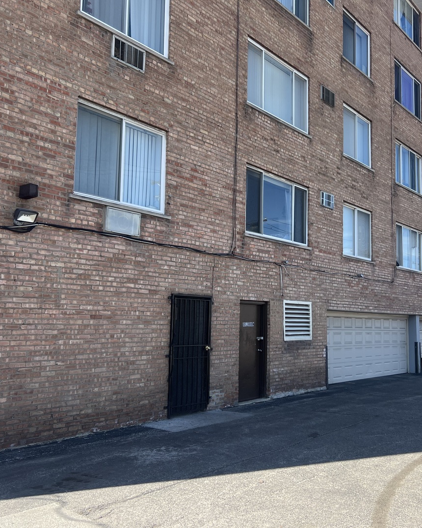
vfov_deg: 52.8
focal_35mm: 34
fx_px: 531
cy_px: 264
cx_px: 287
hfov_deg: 42.7
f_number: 1.5
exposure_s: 1/1377
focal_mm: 5.7
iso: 50
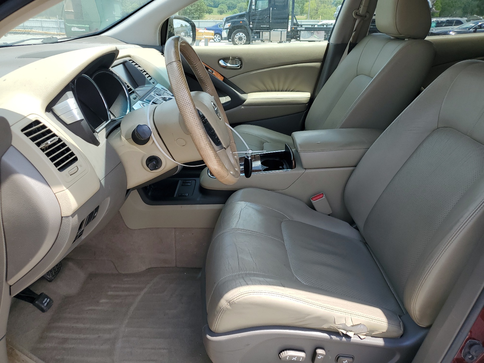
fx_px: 364
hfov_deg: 67.3
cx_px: 242
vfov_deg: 53.1
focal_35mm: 26
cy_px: 182
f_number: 1.5
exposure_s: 1/1111
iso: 50
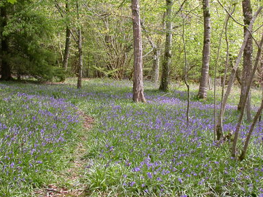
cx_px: 122
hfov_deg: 40.4
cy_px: 84
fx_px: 357
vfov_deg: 30.8
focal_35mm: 47
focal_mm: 7.85
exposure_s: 1/125
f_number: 4.7
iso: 100
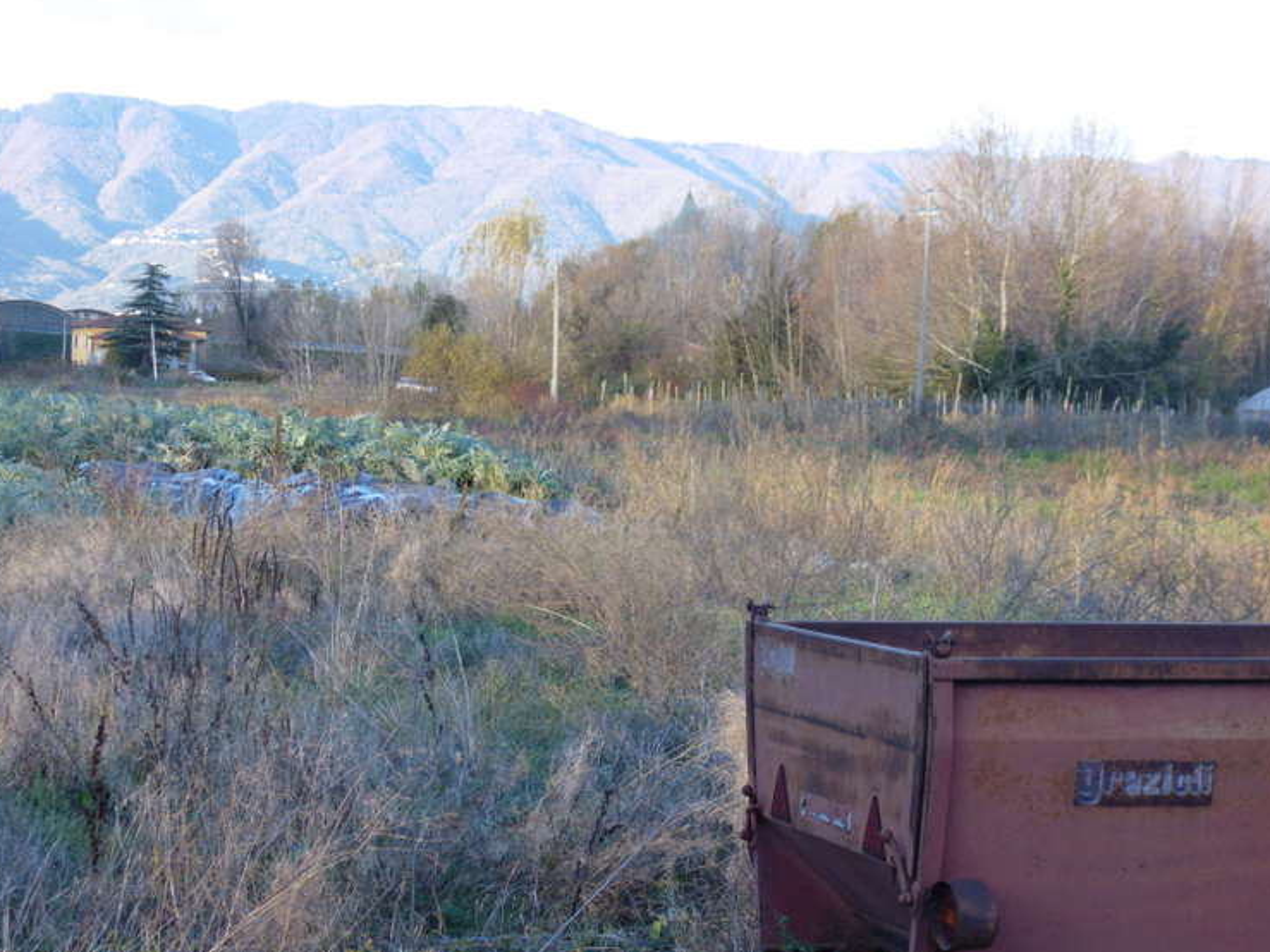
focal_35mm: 105
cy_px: 449
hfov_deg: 18.7
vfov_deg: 14.1
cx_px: 675
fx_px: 3852
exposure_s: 1/100
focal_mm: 17.6
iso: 100
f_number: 4.6
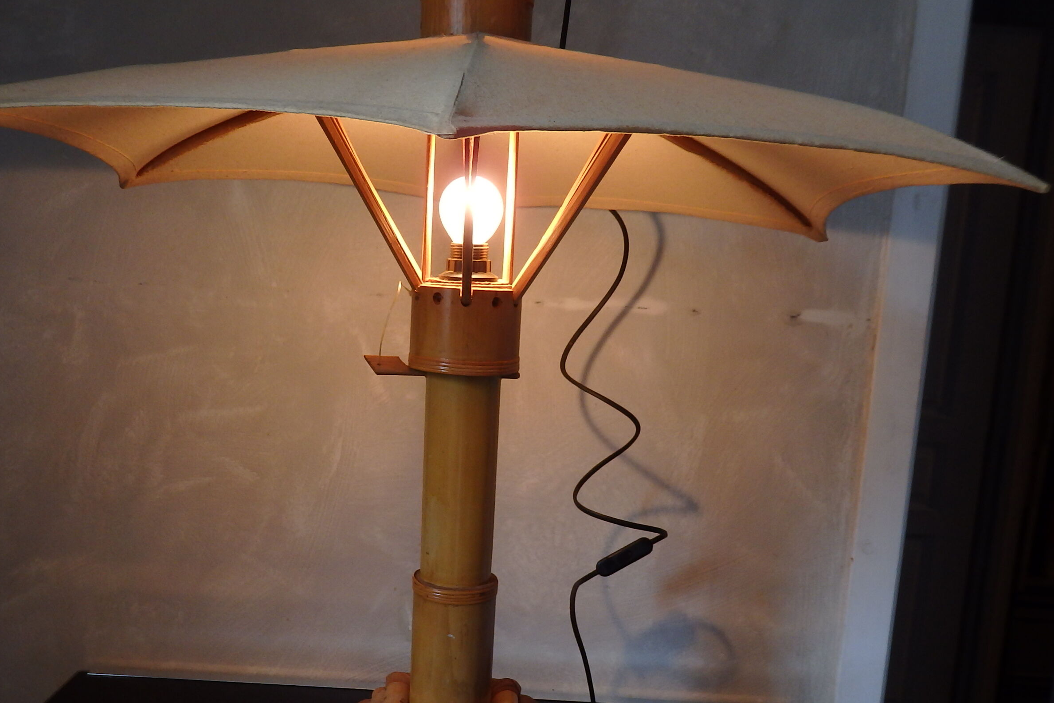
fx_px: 1025
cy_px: 469
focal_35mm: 35
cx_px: 451
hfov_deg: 54.2
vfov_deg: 37.4
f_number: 3
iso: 125
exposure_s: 1/40
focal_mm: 4.5
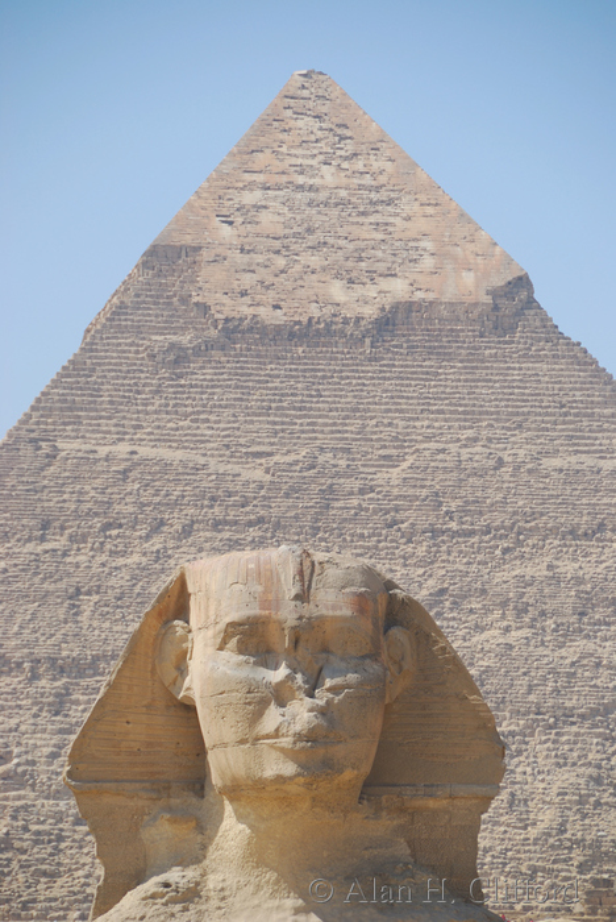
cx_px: 308
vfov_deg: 9.1
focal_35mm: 225
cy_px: 461
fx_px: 5763
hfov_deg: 6.1
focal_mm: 150
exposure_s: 1/400
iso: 100
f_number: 5.6
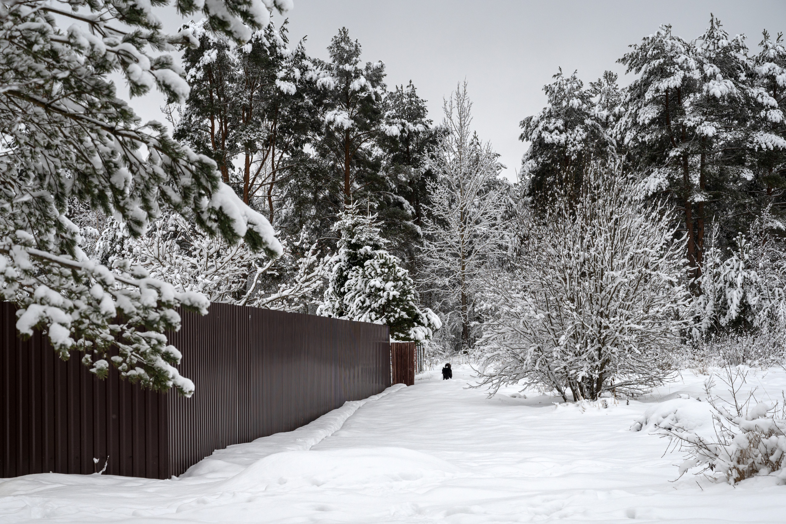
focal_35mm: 70
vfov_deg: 19.5
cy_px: 262
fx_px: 1528
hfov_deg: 28.8
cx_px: 393
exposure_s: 1/320
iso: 250
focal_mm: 70
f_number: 8
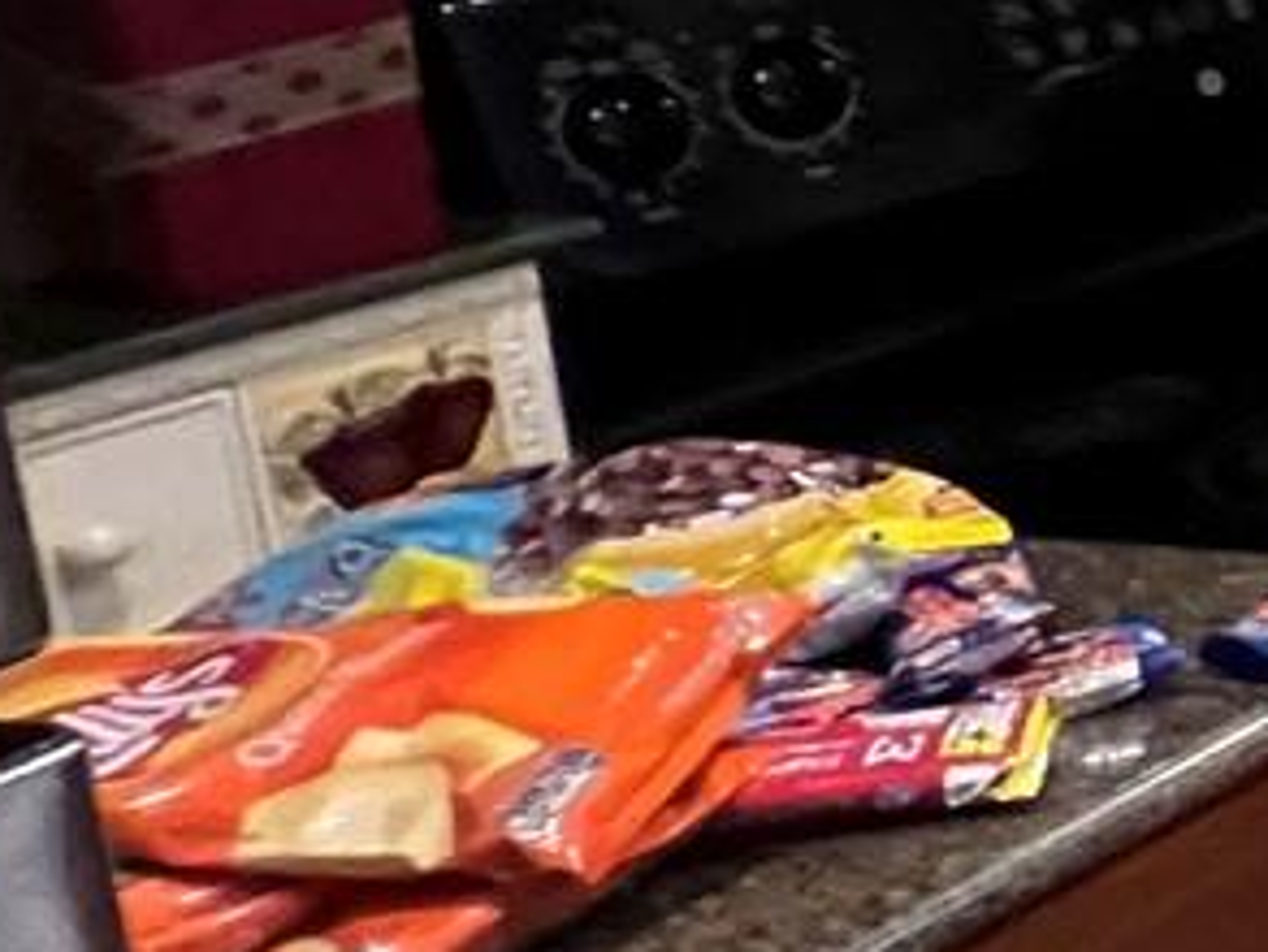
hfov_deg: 13.2
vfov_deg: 19.8
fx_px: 2602
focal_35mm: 71
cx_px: 3402
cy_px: -113
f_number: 1.8
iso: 1000
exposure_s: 1/40
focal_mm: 1.57
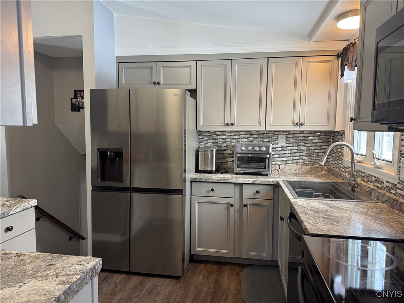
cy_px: 152
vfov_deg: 56.8
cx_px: 202
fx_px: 280
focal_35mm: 24
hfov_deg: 71.6
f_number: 1.78
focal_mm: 6.76
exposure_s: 1/60
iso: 160
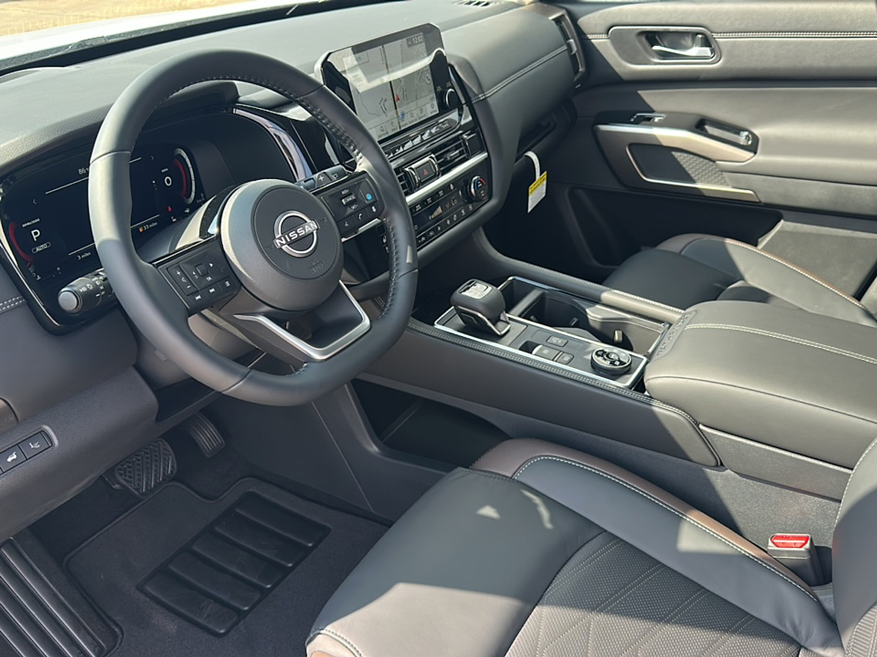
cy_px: 328
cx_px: 438
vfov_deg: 54.9
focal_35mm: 25
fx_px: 633
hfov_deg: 69.4
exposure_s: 1/562
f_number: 1.78
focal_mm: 6.86
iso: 125
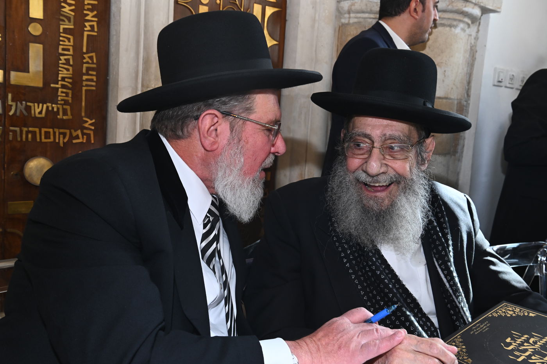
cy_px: 182
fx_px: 547
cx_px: 274
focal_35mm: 36
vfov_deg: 36.8
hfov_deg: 53.2
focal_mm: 36
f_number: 9
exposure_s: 1/160
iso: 1000
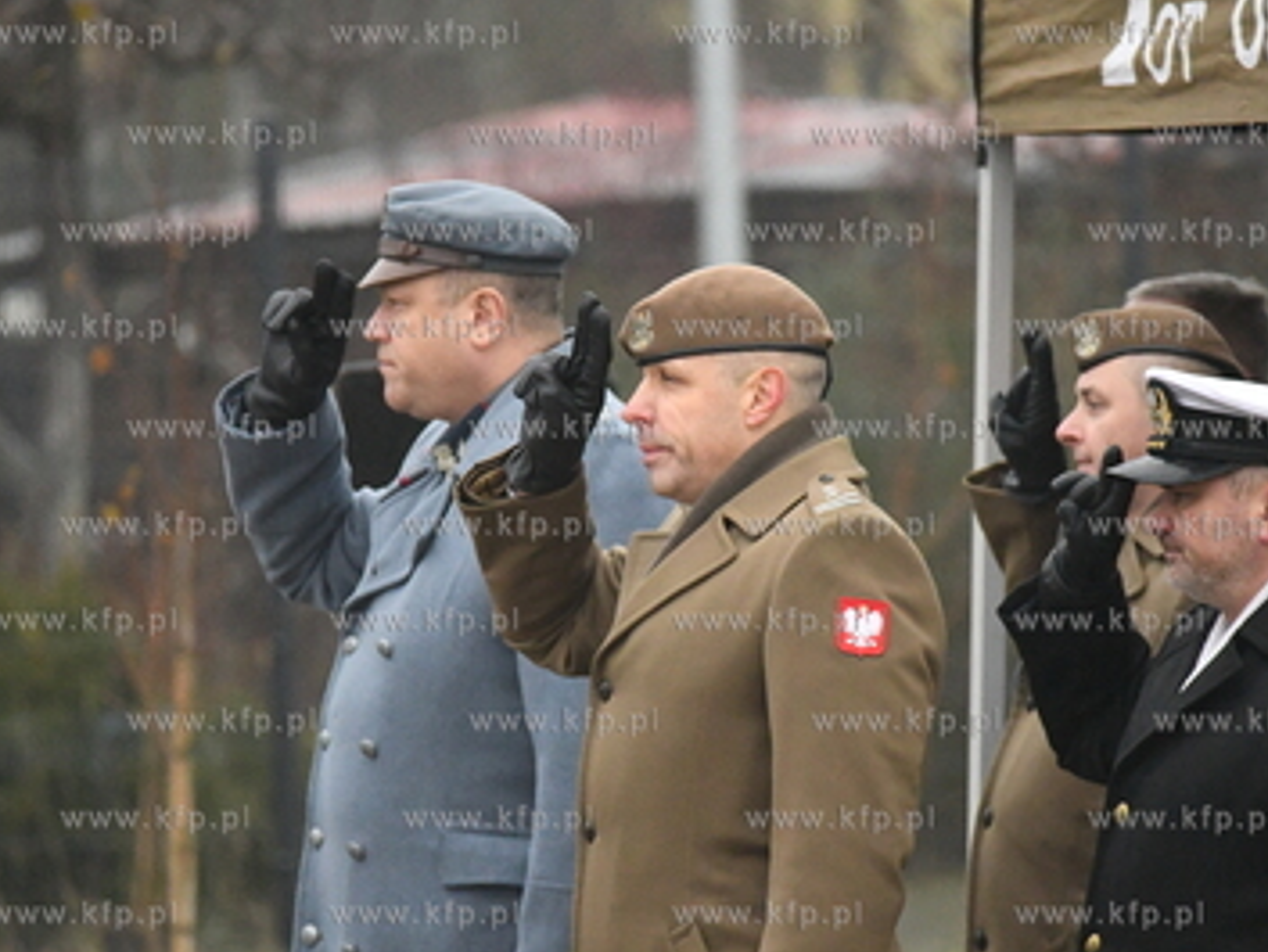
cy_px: 476
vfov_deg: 3.0
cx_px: 690
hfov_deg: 4.0
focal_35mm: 490
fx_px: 17955
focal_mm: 300
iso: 12800
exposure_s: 1/3200
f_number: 5.6
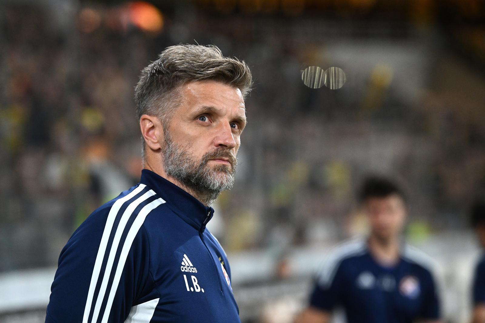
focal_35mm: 170
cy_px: 162
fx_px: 2290
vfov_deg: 8.1
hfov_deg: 12.1
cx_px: 242
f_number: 4
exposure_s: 1/640
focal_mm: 170
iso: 3200
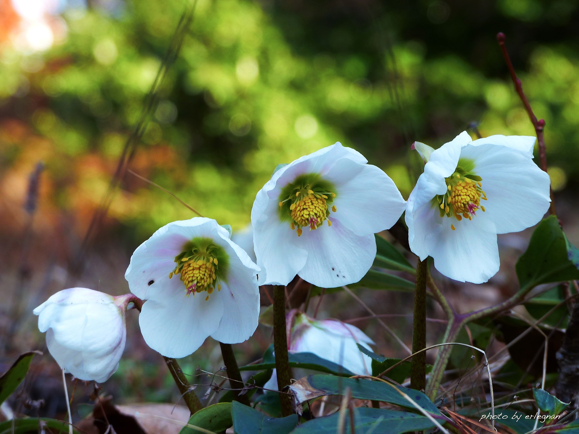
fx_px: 2710
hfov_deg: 12.2
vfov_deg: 9.2
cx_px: 290
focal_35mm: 162
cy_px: 217
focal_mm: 29.2
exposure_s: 1/125
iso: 100
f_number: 3.5
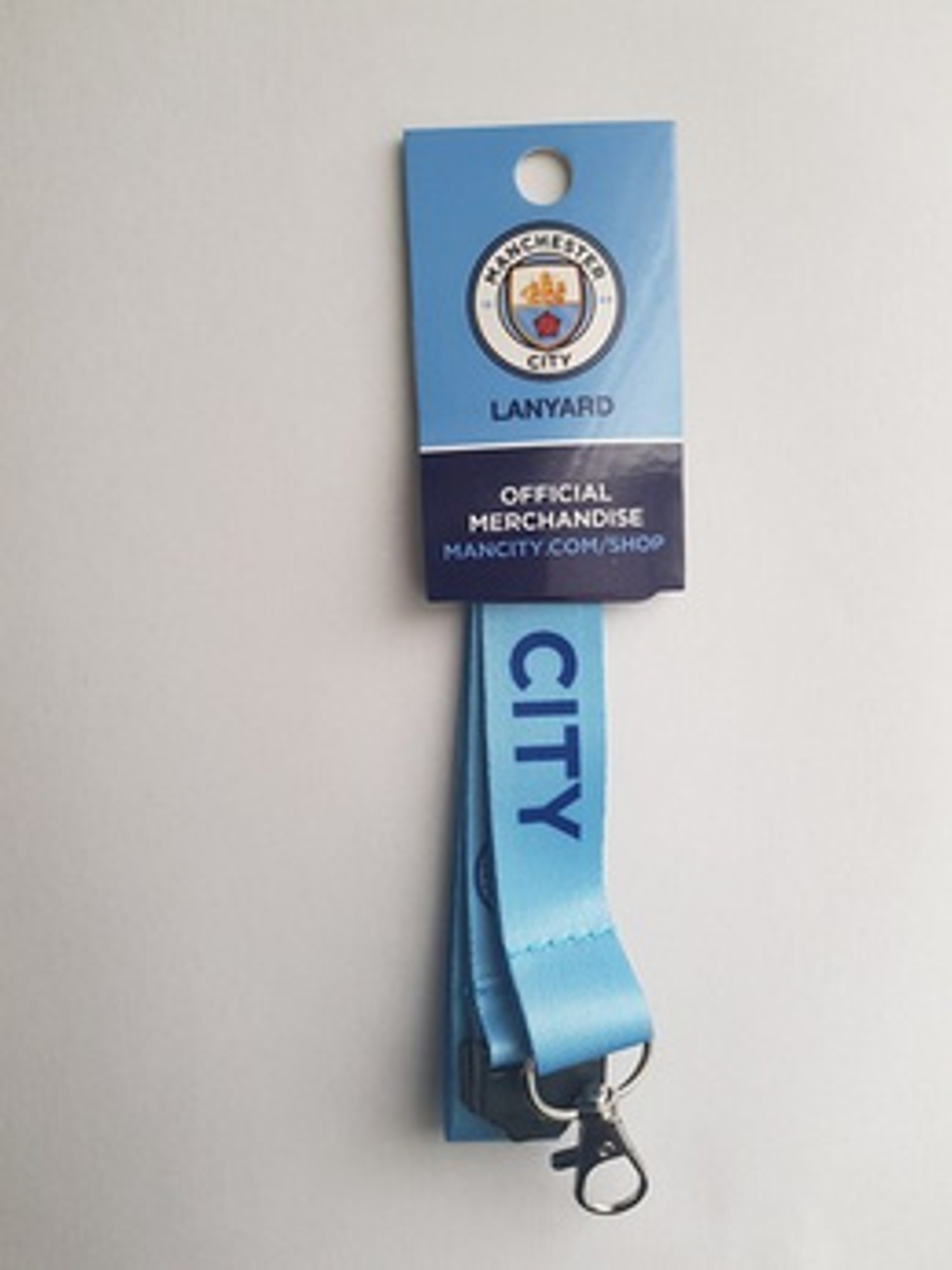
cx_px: 476
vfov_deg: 67.3
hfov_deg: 53.0
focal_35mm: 26
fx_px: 954
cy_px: 635
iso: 160
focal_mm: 4.2
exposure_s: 1/60
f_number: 1.7
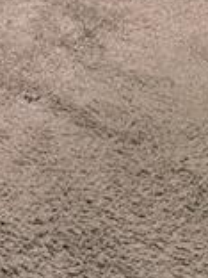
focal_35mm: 185
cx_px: -322
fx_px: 1482
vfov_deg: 9.2
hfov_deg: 7.4
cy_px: -467
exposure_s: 1/228
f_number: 1.78
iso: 100
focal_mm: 6.76
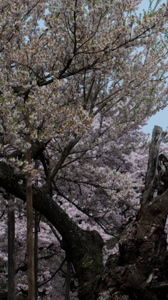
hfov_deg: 9.6
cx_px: 187
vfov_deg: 17.1
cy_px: 197
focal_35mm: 125
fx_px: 991
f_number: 11
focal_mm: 35
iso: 100
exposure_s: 1/160
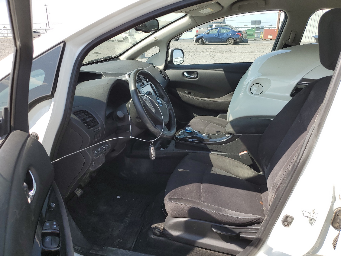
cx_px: 170
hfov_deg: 67.3
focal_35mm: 26
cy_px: 128
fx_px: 256
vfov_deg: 53.1
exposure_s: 1/1250
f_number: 1.5
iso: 50
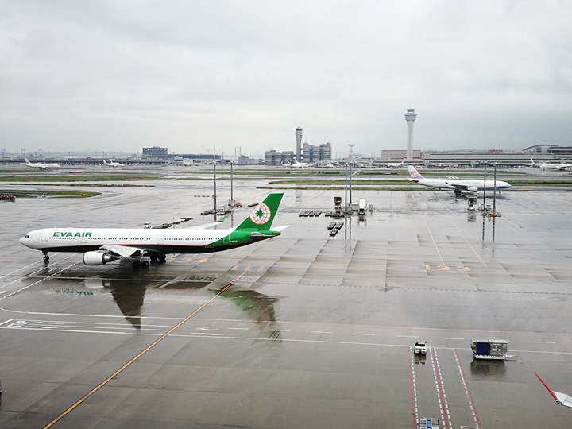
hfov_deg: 45.8
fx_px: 677
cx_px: 286
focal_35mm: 41
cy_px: 214
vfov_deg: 35.1
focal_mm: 4.5
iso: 50
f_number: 2.2
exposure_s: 1/642
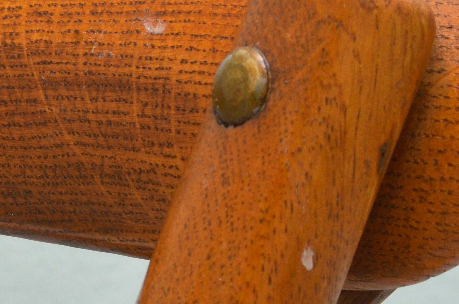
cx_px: 60
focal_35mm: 303
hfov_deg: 6.8
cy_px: 164
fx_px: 3855
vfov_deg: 4.5
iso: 400
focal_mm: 70
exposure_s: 1/125
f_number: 16
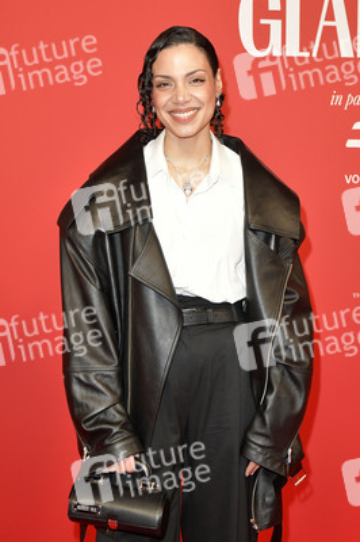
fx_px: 571
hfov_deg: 35.0
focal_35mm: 38
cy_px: 271
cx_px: 180
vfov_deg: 50.7
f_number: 6.3
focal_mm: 38
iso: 1600
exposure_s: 1/250
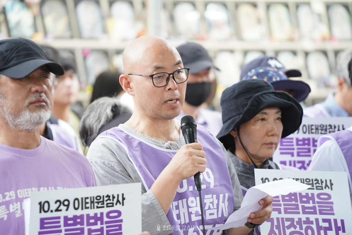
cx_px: 176
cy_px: 118
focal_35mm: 200
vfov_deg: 6.9
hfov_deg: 10.3
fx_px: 1955
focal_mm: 200
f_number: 4
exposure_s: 1/250
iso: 2500
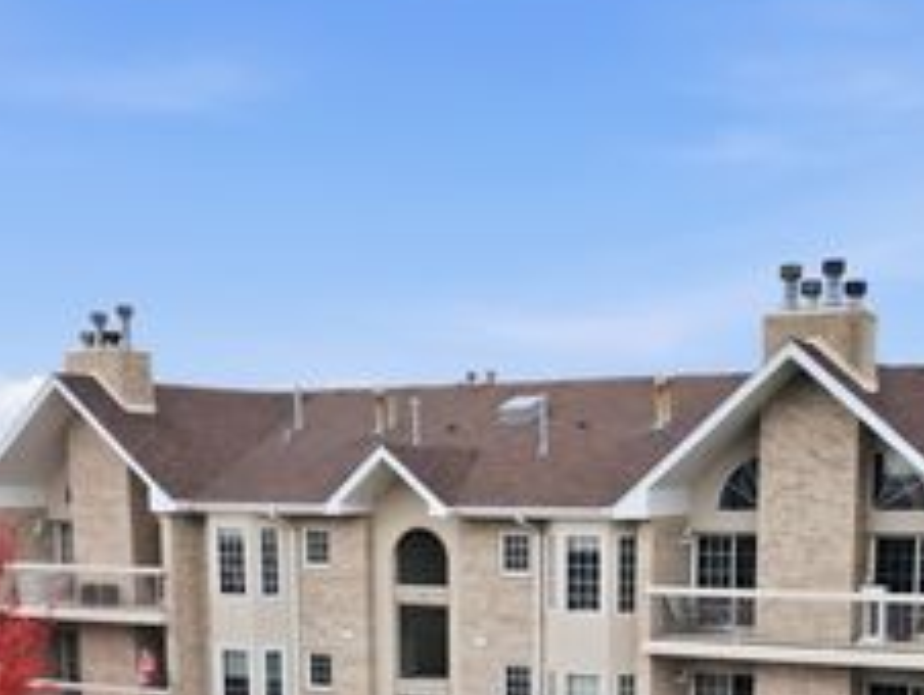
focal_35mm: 53
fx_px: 1416
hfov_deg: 36.0
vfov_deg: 26.1
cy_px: 705
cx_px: 560
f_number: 1.7
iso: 100
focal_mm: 6.7
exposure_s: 1/2000
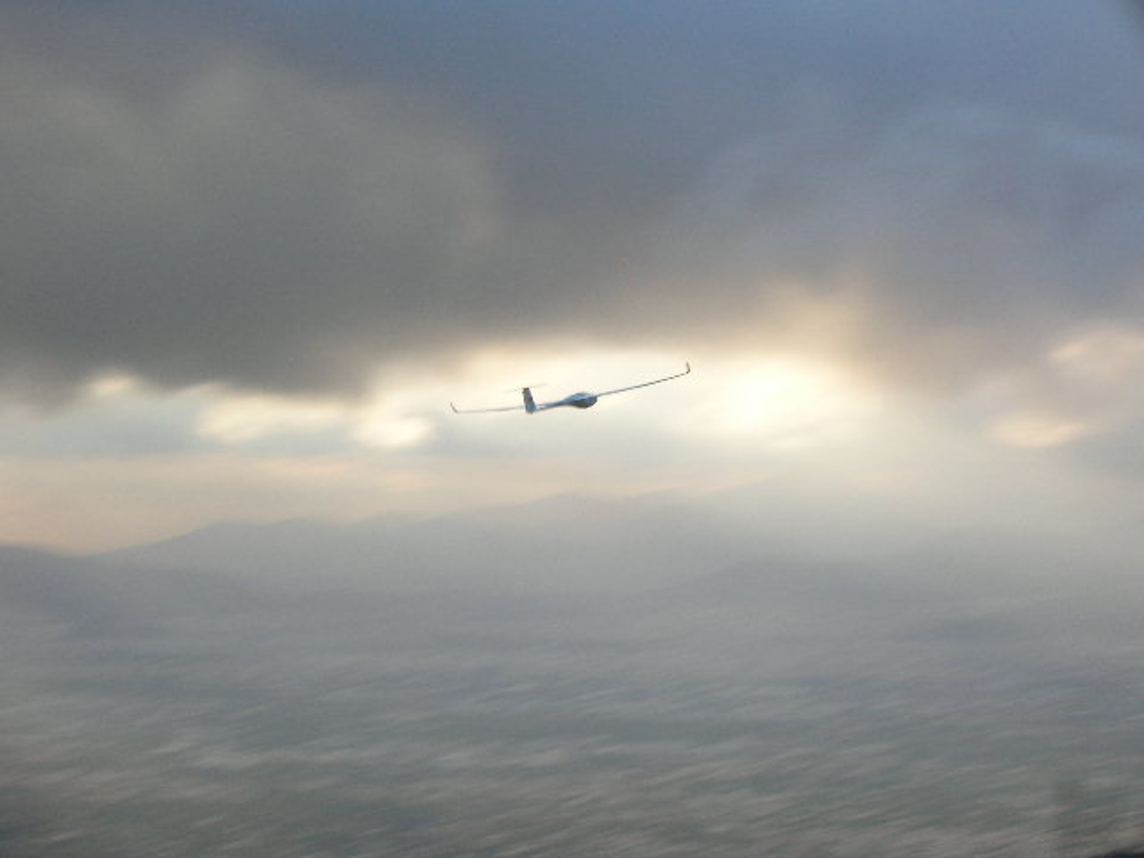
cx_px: 572
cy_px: 429
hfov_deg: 19.3
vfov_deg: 14.5
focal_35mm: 102
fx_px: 3371
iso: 50
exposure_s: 1/54.4
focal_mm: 17.1
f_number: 8.2
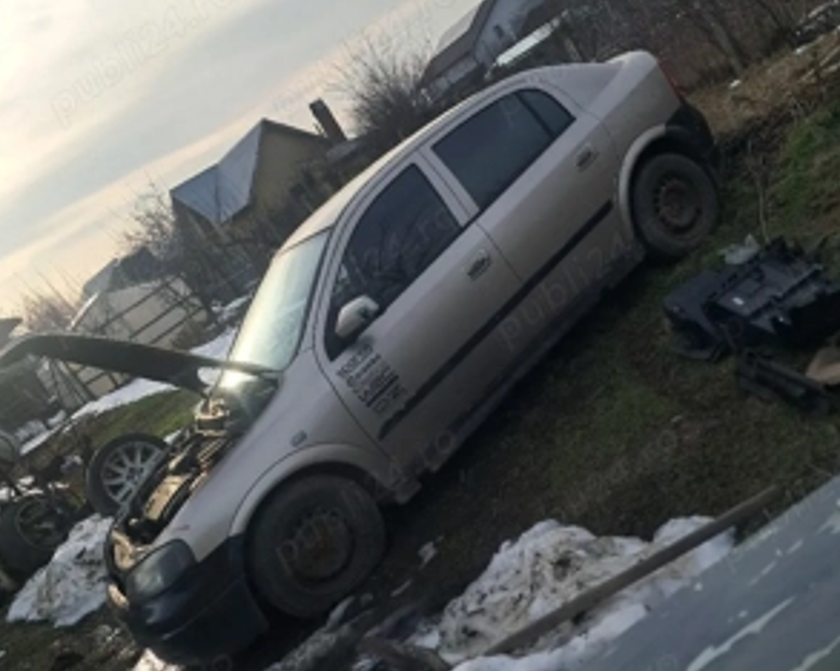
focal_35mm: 36
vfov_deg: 41.1
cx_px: 421
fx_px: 894
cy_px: 307
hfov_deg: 50.3
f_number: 1.8
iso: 50
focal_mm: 4
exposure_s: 1/1000
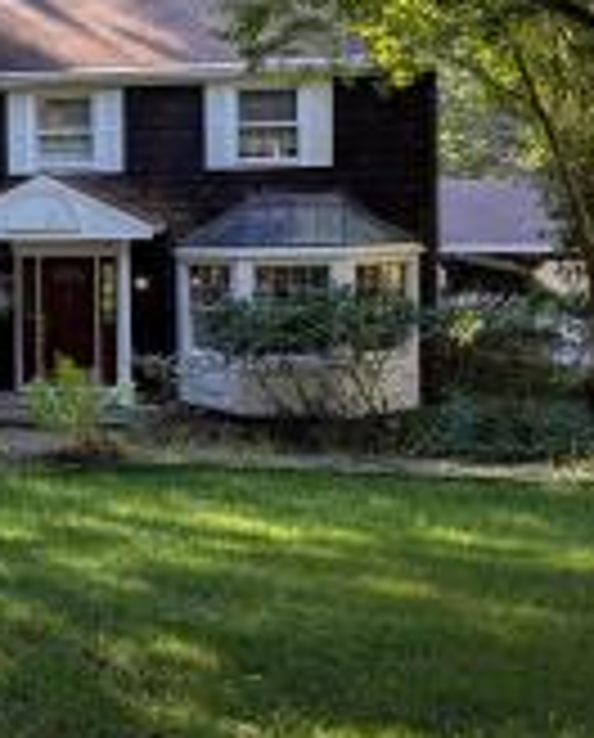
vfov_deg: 32.7
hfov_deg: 25.5
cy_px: 266
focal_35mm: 57
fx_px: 1248
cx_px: 9
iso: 26
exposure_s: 1/212
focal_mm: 4.53
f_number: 1.7
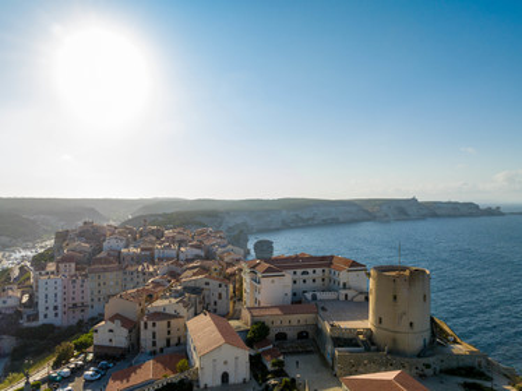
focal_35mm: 24
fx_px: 362
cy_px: 196
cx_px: 261
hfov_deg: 71.6
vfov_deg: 56.8
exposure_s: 1/160
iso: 100
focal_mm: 12.3
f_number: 11
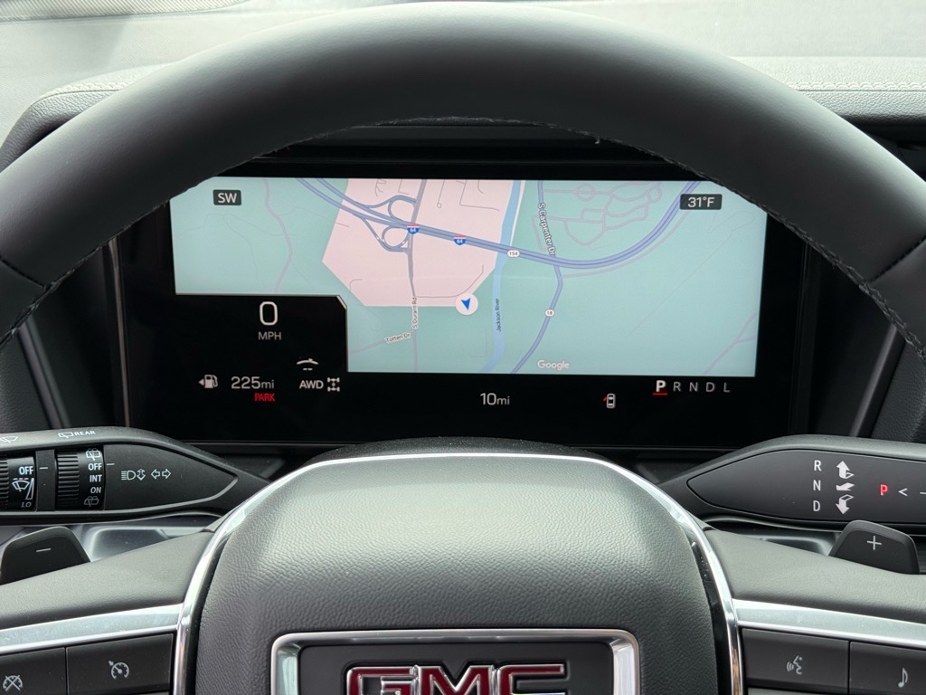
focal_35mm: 48
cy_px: 348
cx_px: 463
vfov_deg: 30.3
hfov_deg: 39.7
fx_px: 1284
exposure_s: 1/287
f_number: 1.78
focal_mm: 6.76
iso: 64
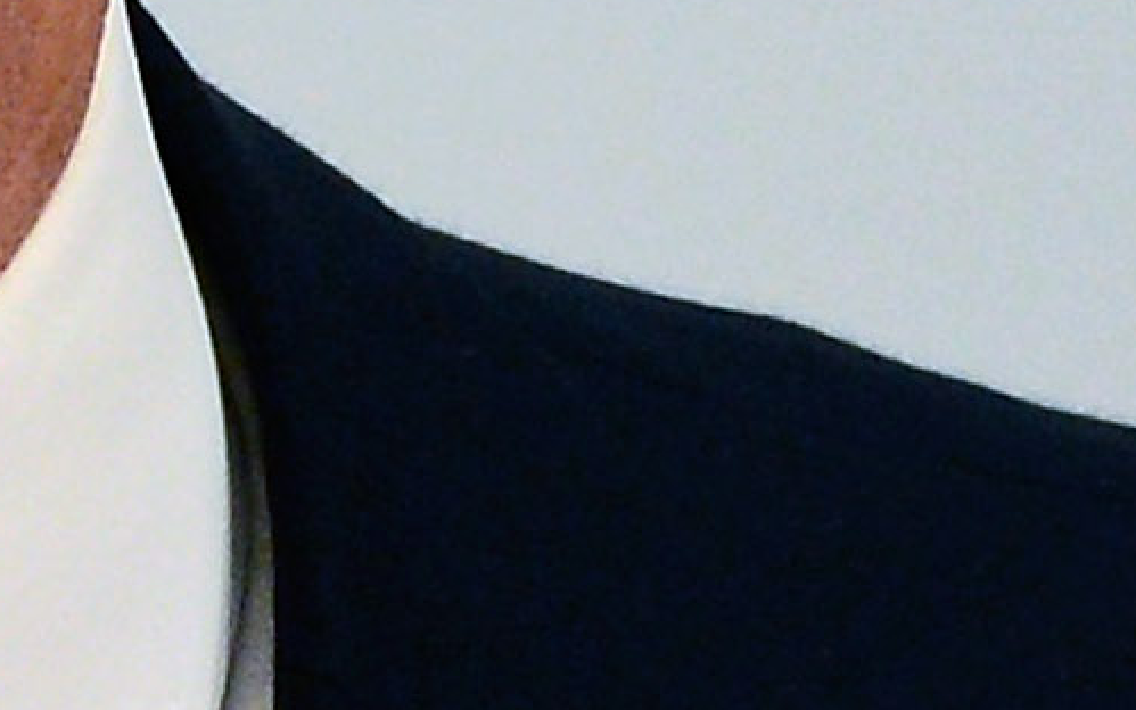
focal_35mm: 1836
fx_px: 56848
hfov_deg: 1.1
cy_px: -402
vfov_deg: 0.7
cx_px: -1097
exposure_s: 1/320
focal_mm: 300
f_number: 2.8
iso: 2000
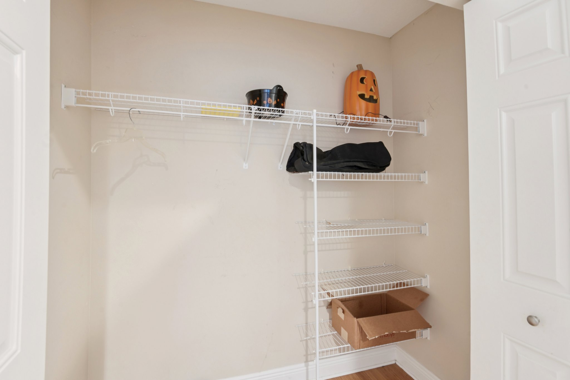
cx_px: 285
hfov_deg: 96.7
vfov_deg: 73.7
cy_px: 190
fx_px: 253
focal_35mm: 16
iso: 400
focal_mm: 16
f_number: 8
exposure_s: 1/1.25
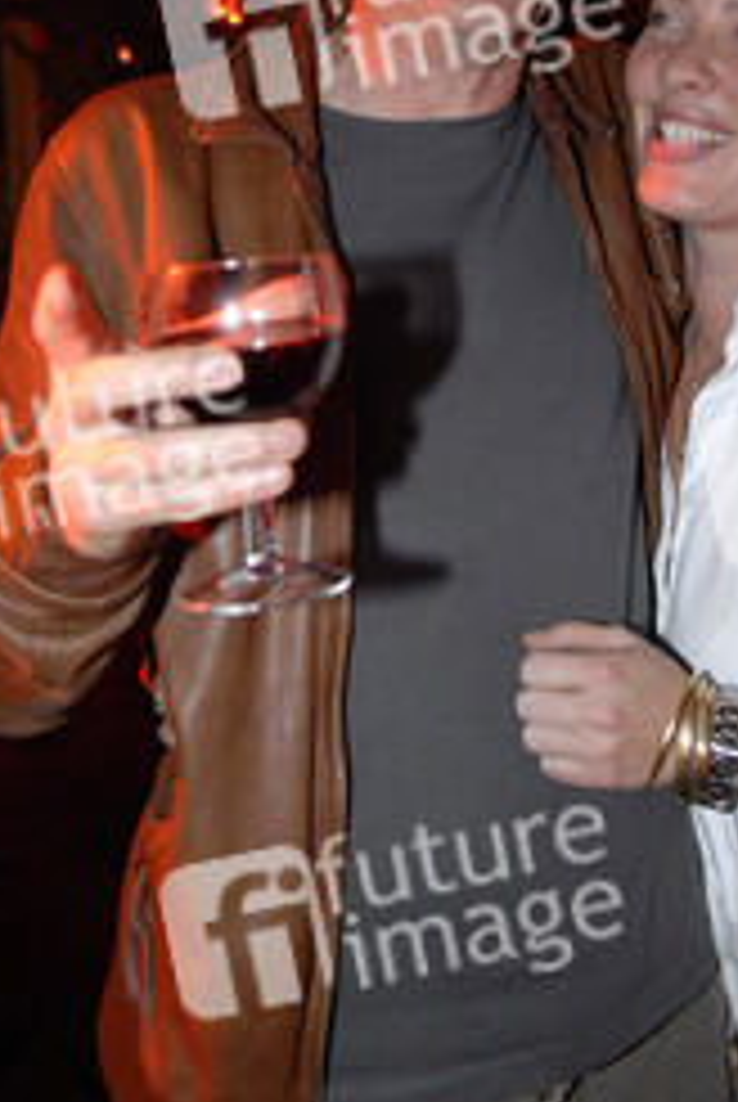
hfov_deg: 30.2
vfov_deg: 42.7
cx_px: 526
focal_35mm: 44
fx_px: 1349
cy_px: 238
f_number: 3.2
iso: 800
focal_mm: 18
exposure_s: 1/40
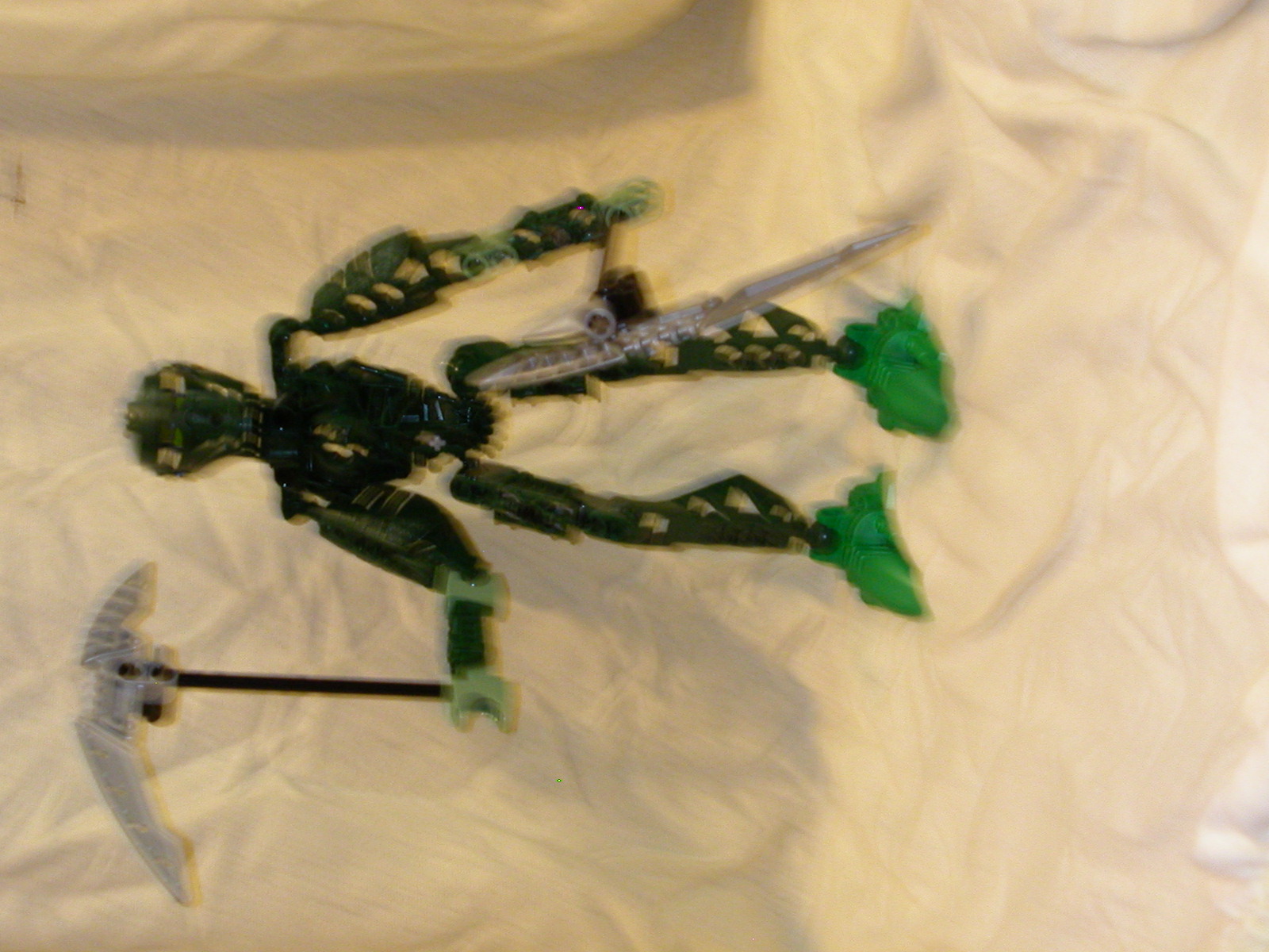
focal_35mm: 64
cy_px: 476
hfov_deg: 30.3
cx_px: 634
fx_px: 2346
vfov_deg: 22.9
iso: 200
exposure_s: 1/1.1
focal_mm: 9.7
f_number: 3.5
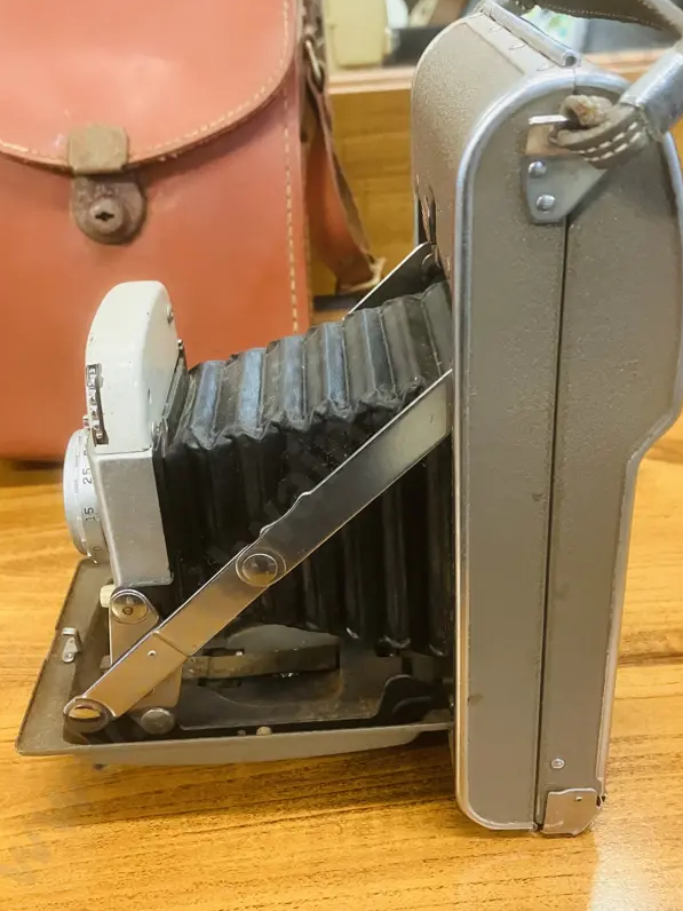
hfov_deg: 39.6
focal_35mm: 36
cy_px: 415
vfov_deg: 51.3
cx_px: 357
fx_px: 947
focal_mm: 3.99
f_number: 1.8
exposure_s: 1/50
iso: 320
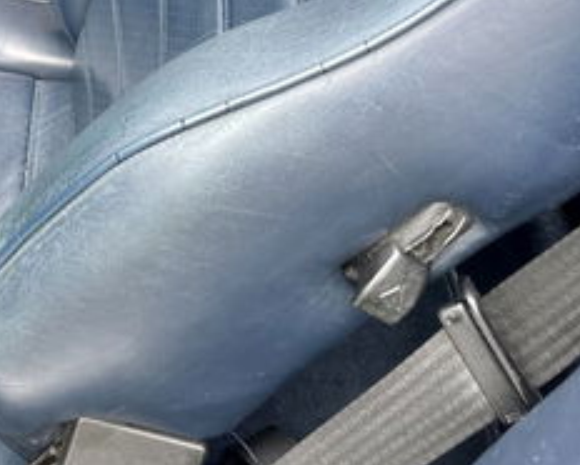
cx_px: -135
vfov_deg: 17.4
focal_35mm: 84
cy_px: -108
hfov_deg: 21.0
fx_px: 1443
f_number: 1.6
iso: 32
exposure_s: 1/148
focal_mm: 4.2
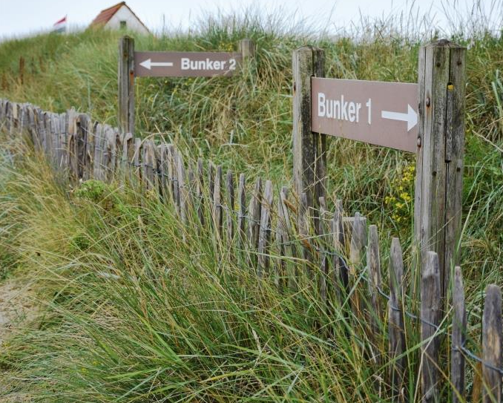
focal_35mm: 68
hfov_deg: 27.9
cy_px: 109
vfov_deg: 22.3
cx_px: 252
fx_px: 1013
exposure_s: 1/500
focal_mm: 32
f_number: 4.2
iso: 125
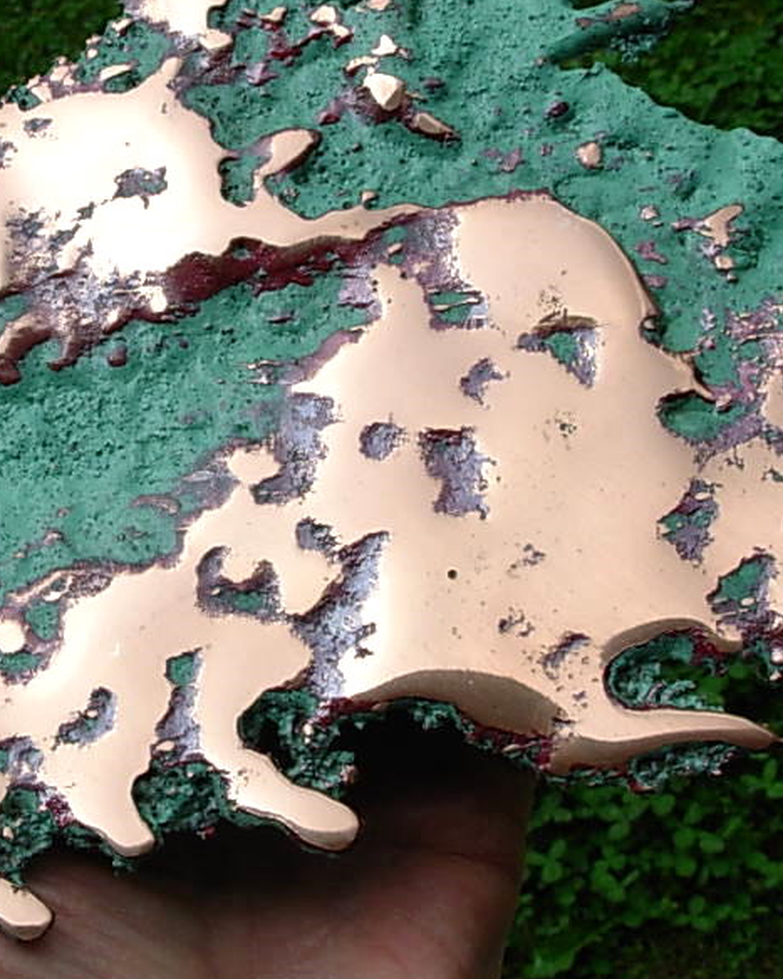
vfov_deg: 29.0
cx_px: 327
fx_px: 1883
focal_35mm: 65
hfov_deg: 23.5
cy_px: 370
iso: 50
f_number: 4.9
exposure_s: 1/431
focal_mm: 6.3
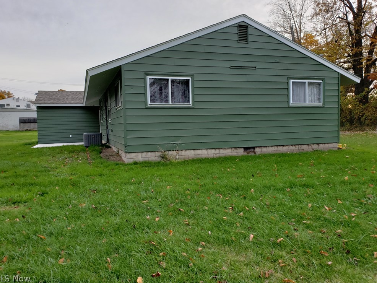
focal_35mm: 27
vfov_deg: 51.4
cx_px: 187
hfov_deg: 65.3
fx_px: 294
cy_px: 138
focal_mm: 4.3
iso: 50
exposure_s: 1/167
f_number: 2.4
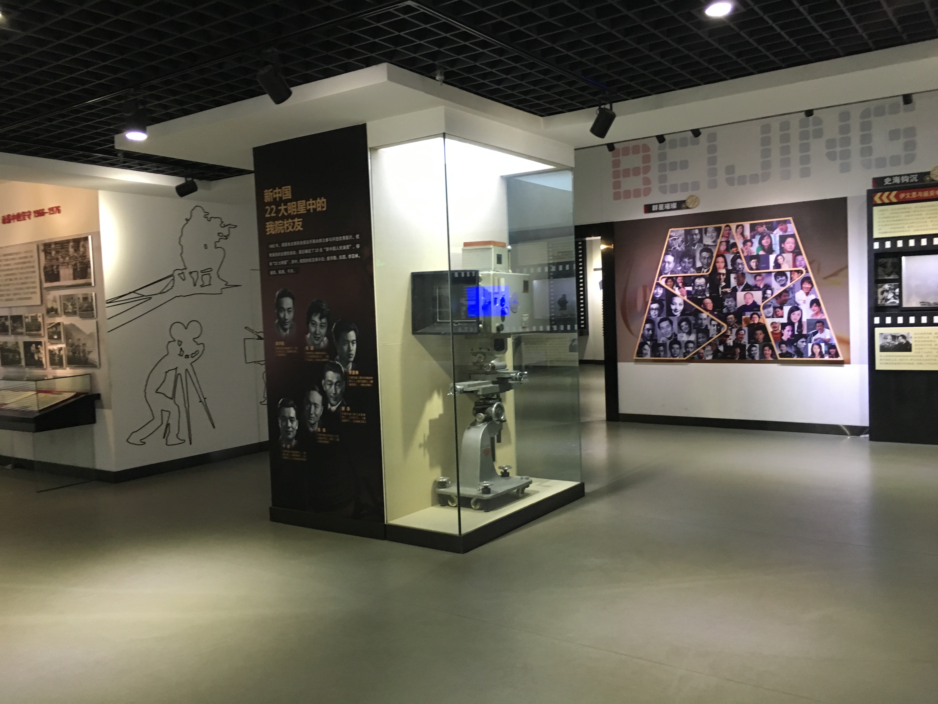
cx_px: 469
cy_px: 352
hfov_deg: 61.7
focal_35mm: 29
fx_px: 786
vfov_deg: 48.2
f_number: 2.2
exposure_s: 1/33
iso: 200
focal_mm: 4.15
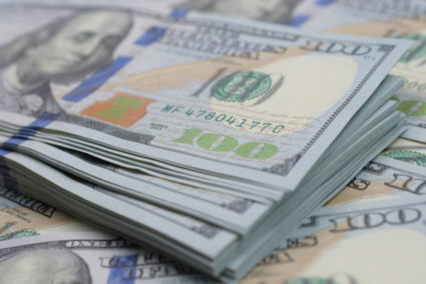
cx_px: 213
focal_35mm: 60
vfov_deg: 22.6
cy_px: 142
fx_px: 710
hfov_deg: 33.4
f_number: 5.6
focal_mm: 40
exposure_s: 1/160
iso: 250
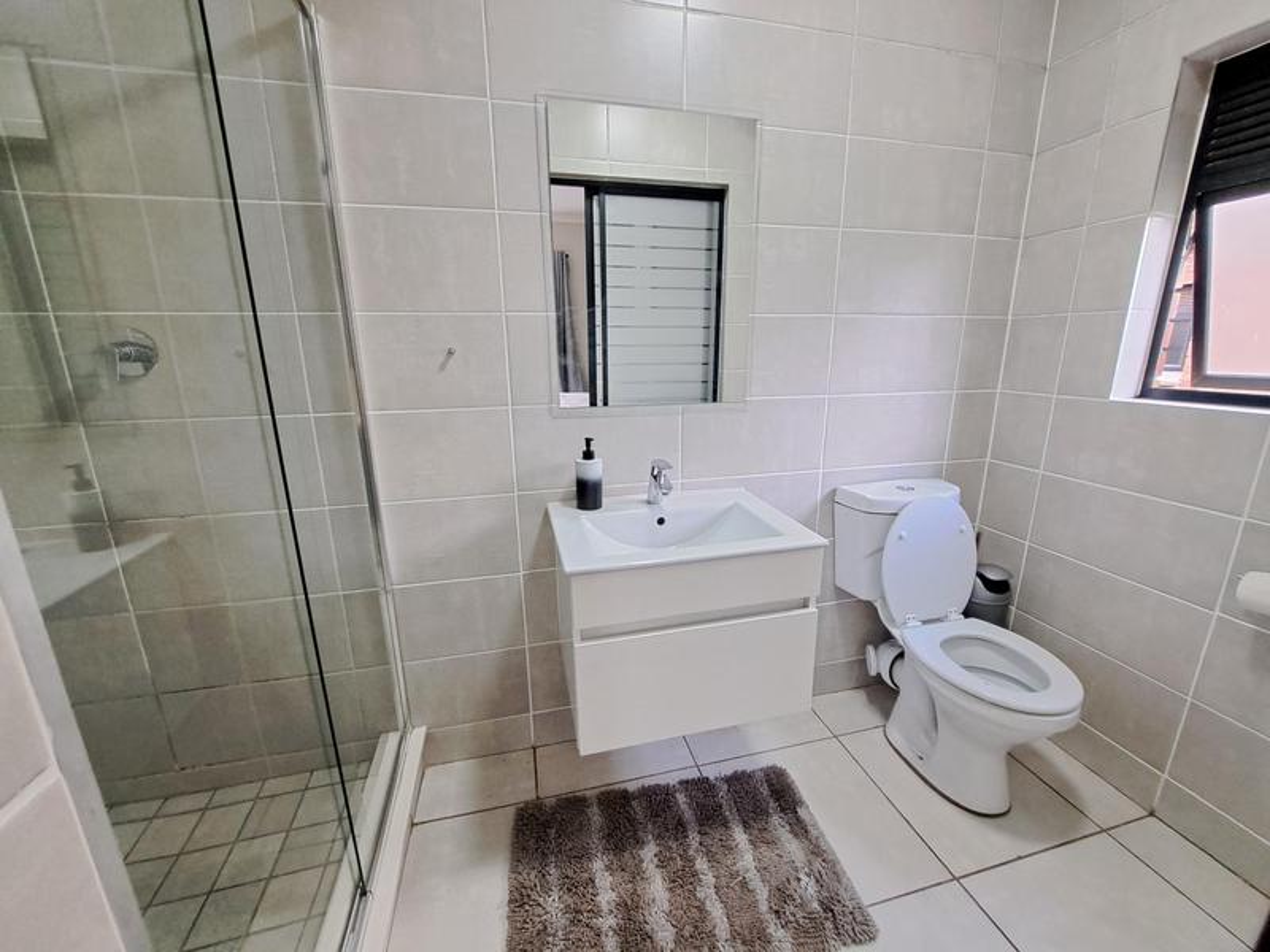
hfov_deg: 106.2
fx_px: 477
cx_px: 635
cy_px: 476
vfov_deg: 89.9
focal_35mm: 13
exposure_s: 1/50
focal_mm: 1.74
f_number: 2.2
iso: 250
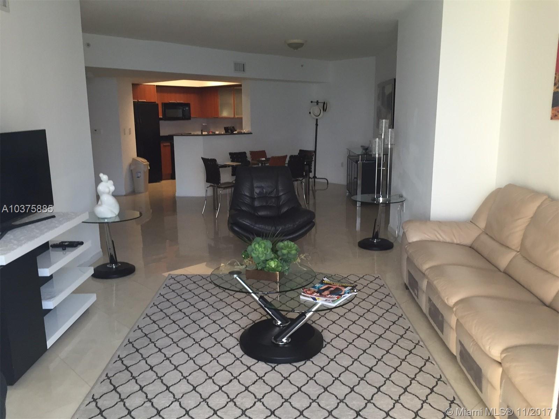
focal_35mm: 29
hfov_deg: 61.7
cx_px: 280
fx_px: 468
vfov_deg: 48.2
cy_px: 210
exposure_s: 1/30
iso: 64
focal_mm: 4.15
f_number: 2.2
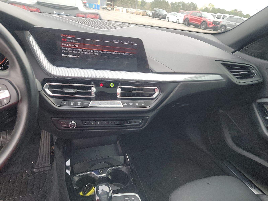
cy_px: 100
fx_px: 186
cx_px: 134
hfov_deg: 71.6
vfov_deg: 56.8
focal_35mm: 24
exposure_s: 1/59
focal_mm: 6.7
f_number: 1.8
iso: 88
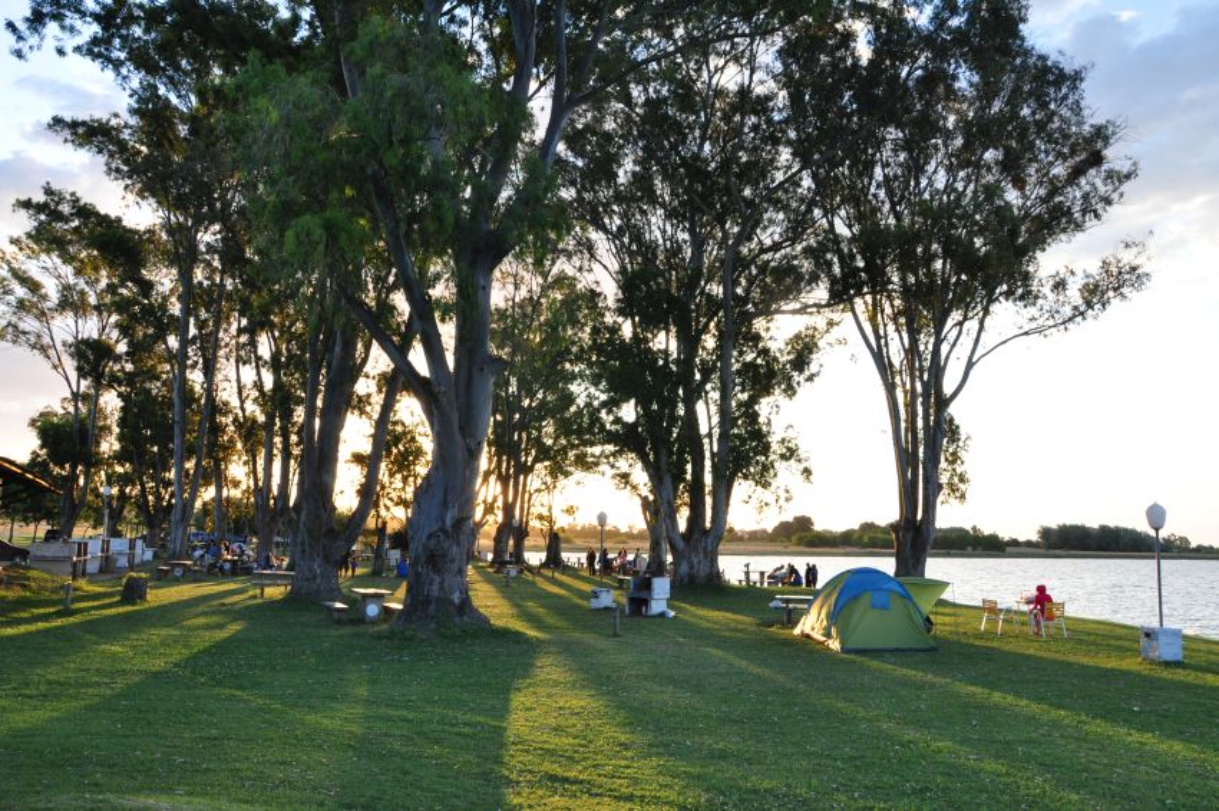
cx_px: 610
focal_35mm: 27
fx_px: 913
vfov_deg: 47.8
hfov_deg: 67.4
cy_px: 406
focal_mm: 18
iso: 800
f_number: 11
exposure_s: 1/100
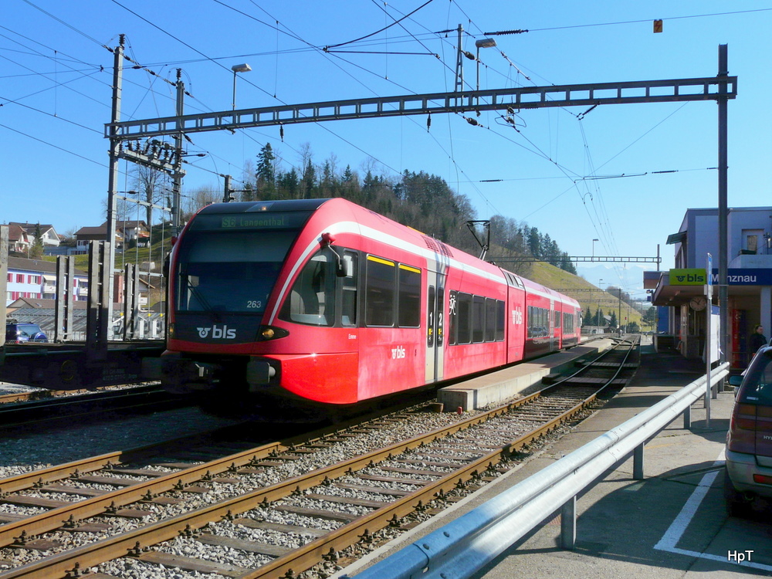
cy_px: 290
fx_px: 736
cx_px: 386
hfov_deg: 55.4
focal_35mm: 33
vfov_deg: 42.9
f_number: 5.6
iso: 100
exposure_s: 1/640
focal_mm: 5.4
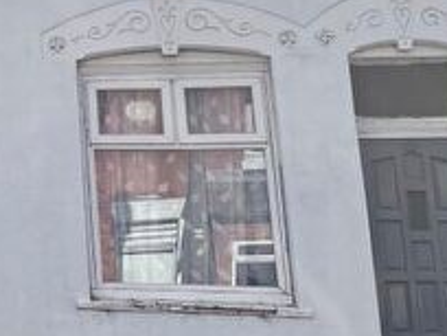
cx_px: -298
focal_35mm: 89
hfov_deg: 18.4
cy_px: -12
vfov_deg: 16.2
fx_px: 1149
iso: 32
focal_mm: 4.2
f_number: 1.6
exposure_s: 1/3731
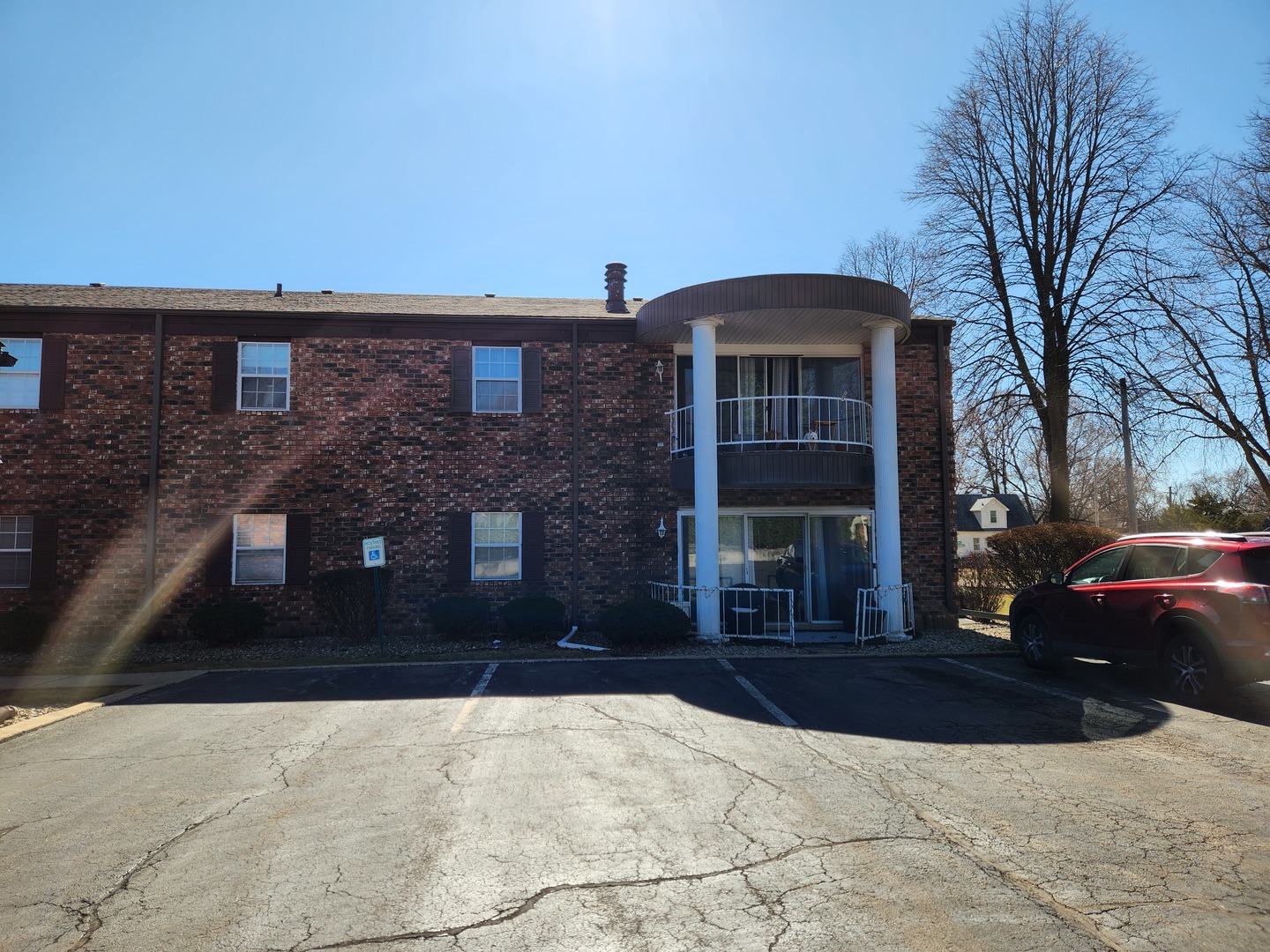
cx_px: 635
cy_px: 476
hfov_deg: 73.9
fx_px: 844
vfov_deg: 58.9
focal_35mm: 23
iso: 20
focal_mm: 5.4
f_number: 1.8
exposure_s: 1/1058
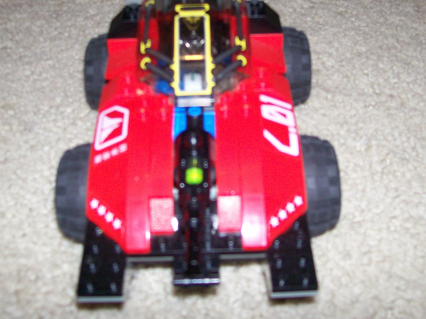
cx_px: 206
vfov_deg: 30.8
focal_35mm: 47
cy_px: 123
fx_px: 578
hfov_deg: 40.4
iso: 140
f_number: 2.7
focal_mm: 6
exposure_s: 1/64
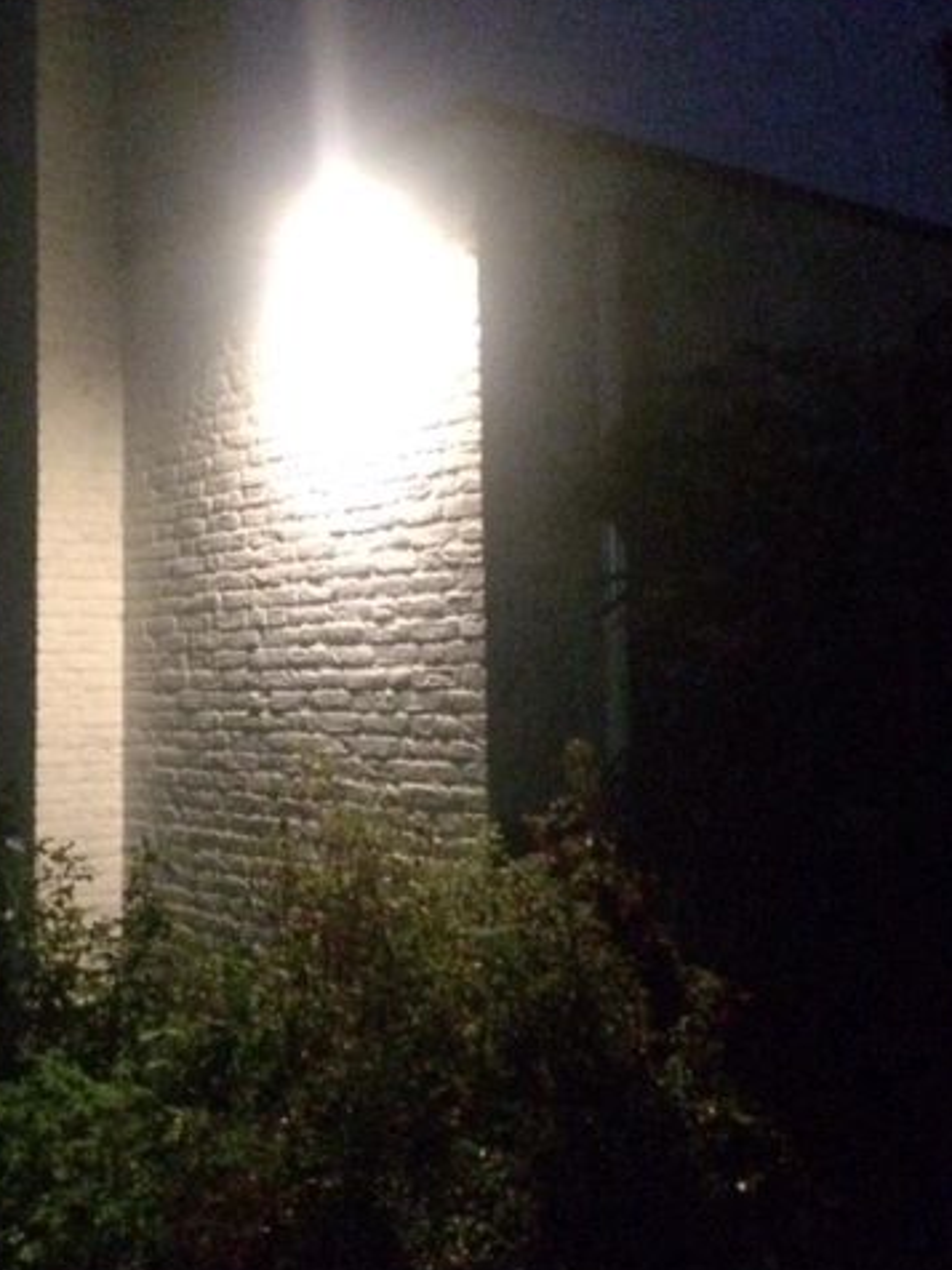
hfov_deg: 36.7
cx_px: 387
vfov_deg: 47.8
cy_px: 558
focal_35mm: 39
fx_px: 1430
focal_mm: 4.15
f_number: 2.2
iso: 2000
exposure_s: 1/17
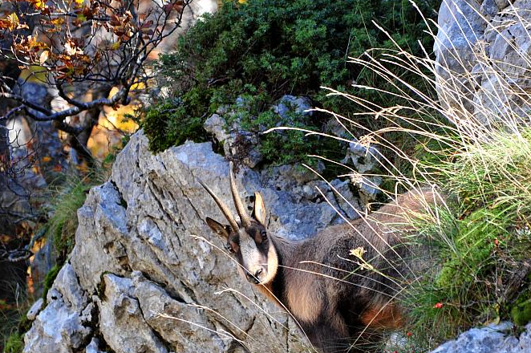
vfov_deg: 1.8
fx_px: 11125
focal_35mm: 755
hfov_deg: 2.7
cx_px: 244
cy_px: 243
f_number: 7.1
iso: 1000
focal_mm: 500
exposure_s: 1/200
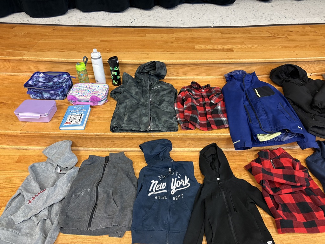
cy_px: 122
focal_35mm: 26
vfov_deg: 53.1
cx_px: 162
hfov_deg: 67.3
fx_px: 244
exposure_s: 1/60
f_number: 1.6
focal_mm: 5.96
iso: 250
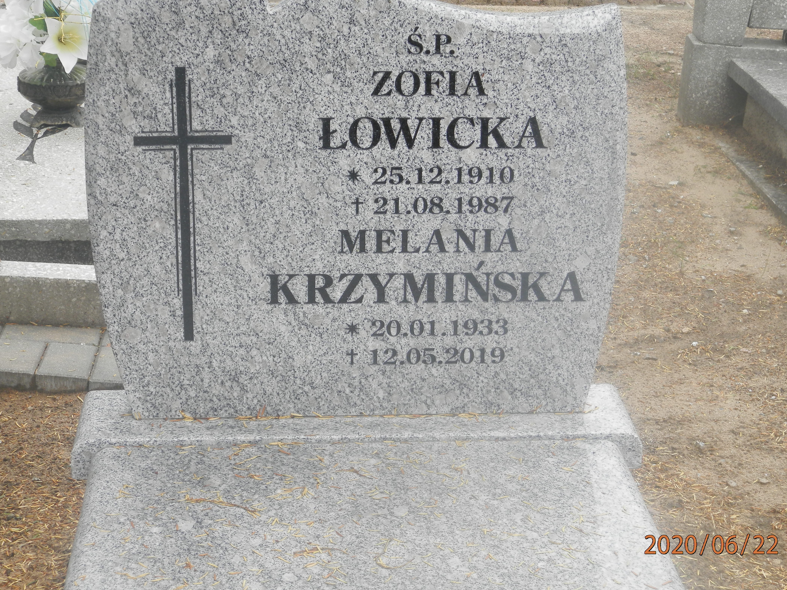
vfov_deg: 19.6
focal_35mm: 75
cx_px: 397
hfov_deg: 26.0
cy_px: 289
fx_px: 1705
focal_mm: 12.2
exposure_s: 1/125
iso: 100
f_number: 4
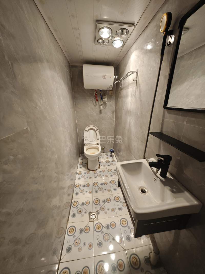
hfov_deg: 94.5
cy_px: 137
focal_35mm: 12
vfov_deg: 110.5
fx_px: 95
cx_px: 102
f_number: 1.8
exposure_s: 1/100
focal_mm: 2.03
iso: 50
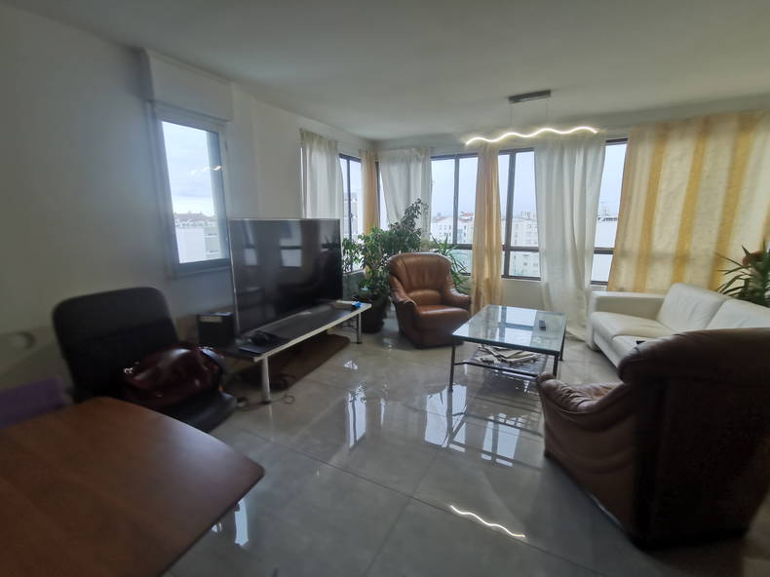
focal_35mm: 16
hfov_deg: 94.5
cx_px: 385
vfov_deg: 78.1
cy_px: 288
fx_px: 356
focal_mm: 2.35
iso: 125
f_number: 2.2
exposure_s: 1/50
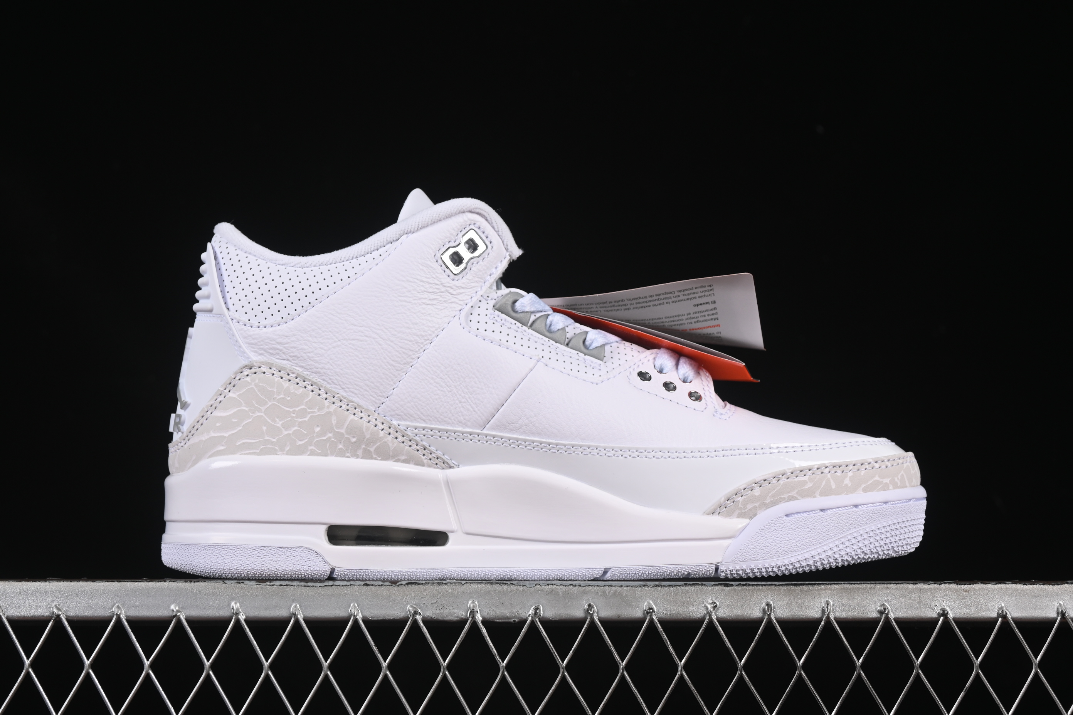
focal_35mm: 75
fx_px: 2235
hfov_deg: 27.0
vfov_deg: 18.2
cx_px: 536
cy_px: 358
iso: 160
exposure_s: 1/80
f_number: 8
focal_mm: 50
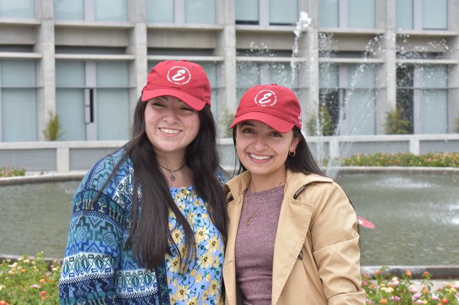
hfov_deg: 28.1
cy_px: 152
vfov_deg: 18.9
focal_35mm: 72
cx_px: 230
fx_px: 918
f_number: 8
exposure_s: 1/500
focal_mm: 48
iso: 400
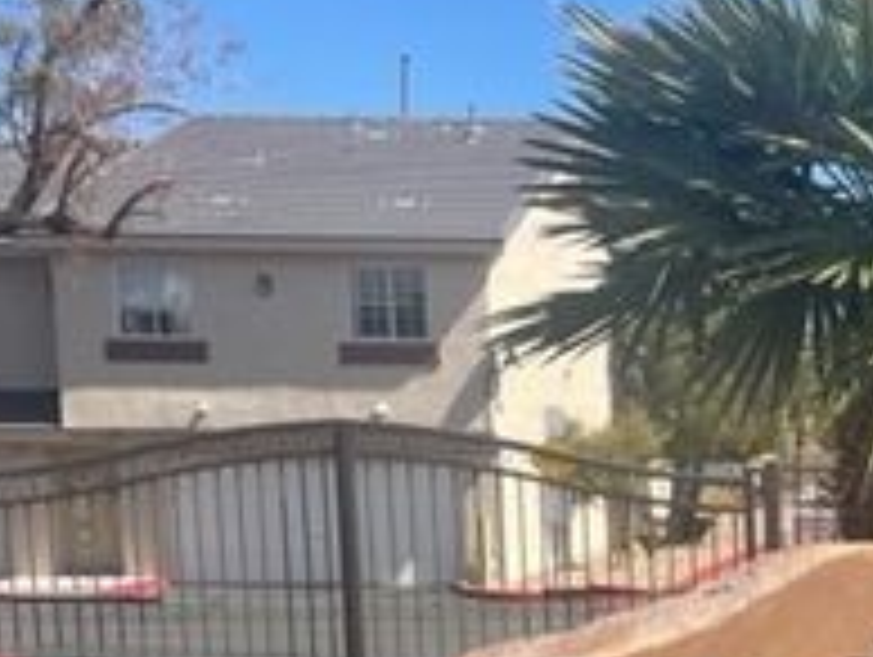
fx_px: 1692
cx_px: 981
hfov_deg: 26.5
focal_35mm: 67
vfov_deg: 21.0
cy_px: 704
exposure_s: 1/2959
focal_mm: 4.2
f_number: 1.6
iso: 32
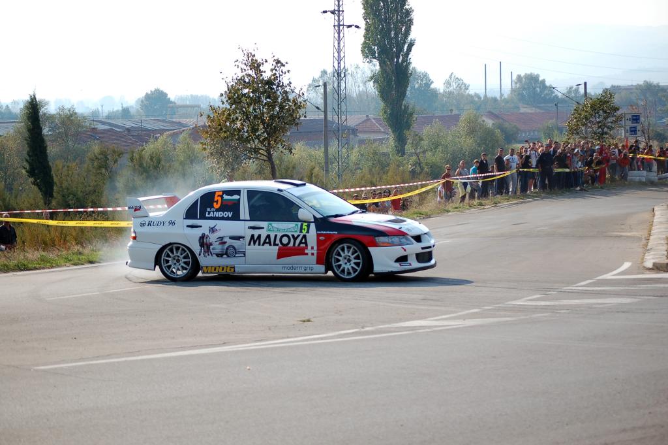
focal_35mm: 93
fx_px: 1724
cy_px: 222
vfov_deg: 14.7
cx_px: 334
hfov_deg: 21.9
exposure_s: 1/1000
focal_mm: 62
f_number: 4.2
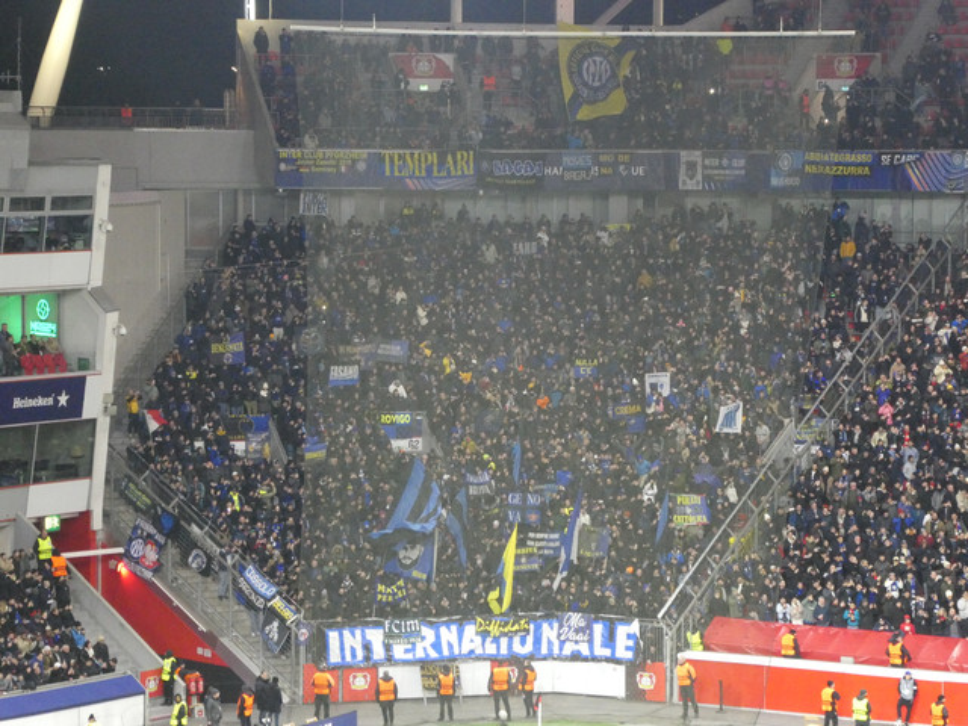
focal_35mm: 135
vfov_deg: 11.0
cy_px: 363
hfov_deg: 14.6
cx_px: 484
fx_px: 3775
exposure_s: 1/80
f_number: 5.3
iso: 1000
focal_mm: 24.2
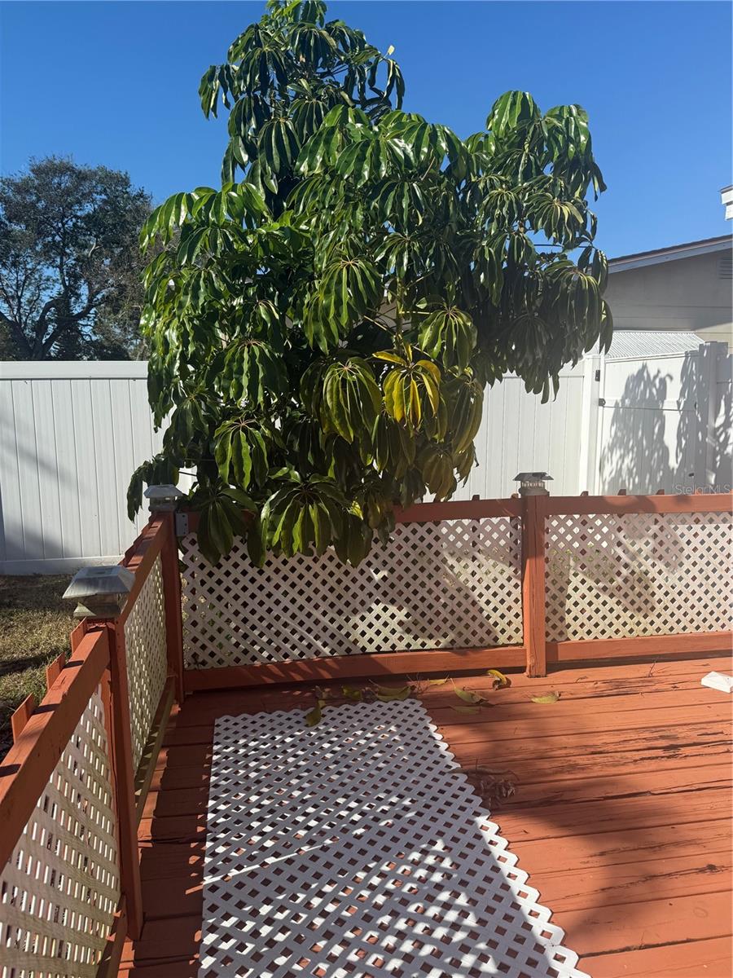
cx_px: 366
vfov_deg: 71.6
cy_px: 489
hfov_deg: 56.8
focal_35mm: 24
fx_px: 678
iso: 80
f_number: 1.78
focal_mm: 6.76
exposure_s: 1/3759
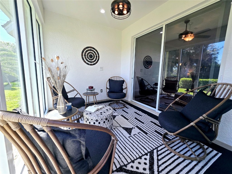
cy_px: 87
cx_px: 116
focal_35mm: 13
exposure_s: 1/233
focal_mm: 2.2
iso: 50
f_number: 2.2
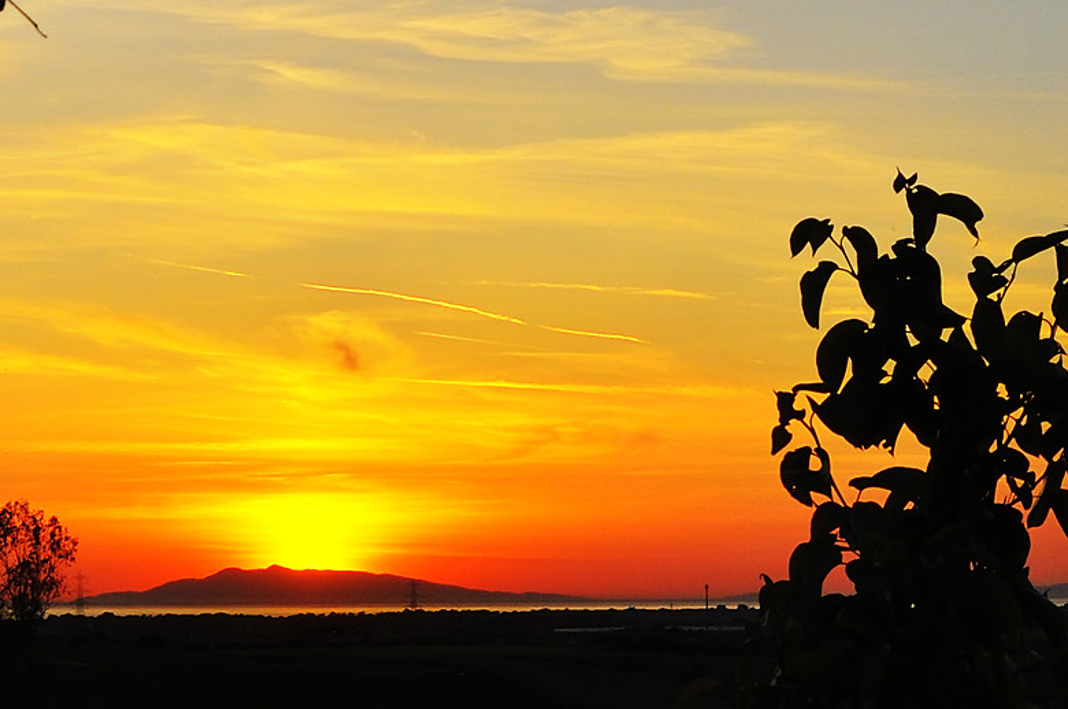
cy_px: 464
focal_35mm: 120
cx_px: -212
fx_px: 3556
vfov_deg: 11.4
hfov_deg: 16.4
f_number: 11
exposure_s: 1/125
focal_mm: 26
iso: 200
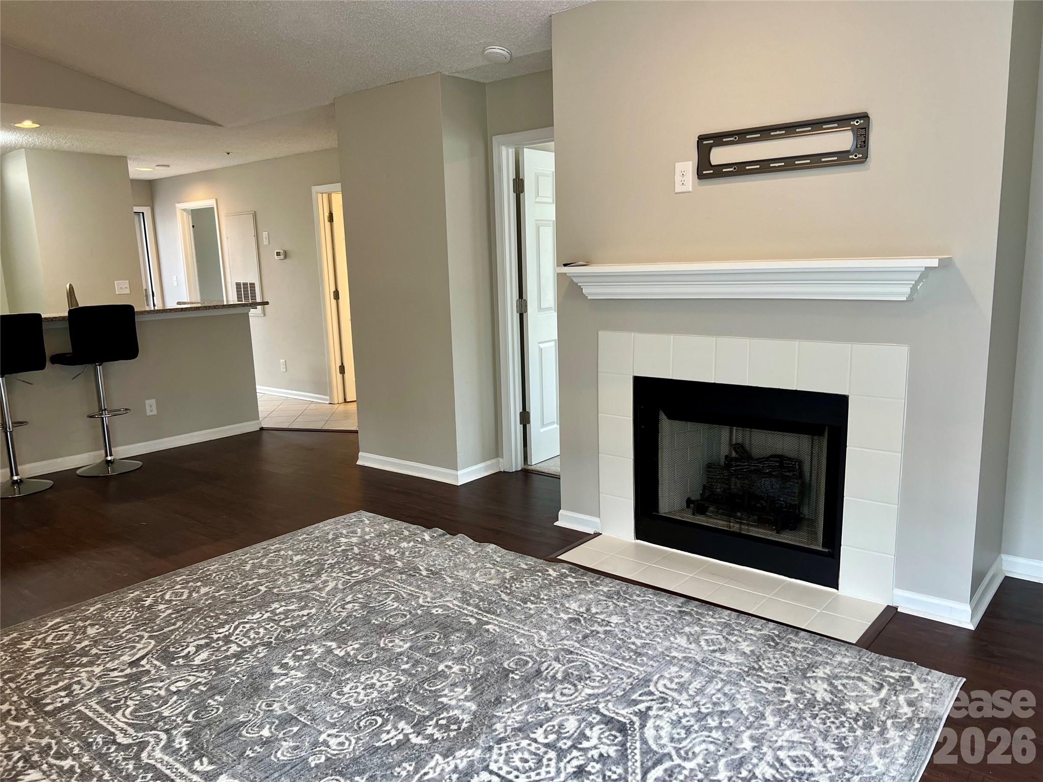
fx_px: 783
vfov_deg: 53.1
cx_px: 522
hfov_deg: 67.3
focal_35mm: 26
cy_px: 391
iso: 125
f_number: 1.5
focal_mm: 5.7
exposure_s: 1/120
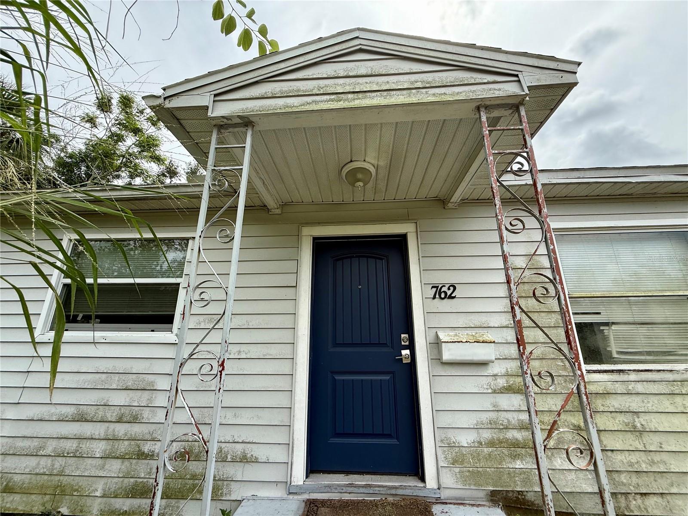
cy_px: 258
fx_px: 278
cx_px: 344
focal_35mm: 14
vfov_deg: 85.7
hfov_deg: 102.1
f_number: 2.2
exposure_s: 1/679
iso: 50
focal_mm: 2.22
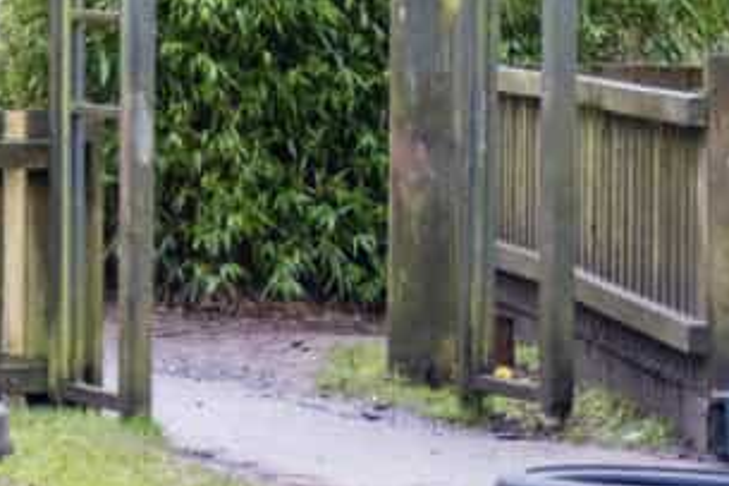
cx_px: 10
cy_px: 47
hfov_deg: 6.7
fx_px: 6193
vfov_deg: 4.5
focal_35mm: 306
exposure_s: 1/200
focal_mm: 60.8
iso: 800
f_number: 4
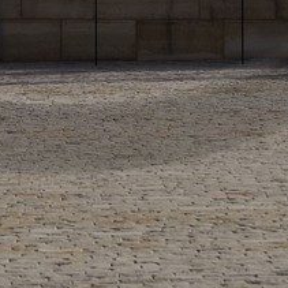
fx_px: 6363
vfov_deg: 2.6
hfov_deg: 2.6
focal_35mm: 676
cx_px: 57
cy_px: -396
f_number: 10
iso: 200
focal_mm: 105
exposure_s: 1/320
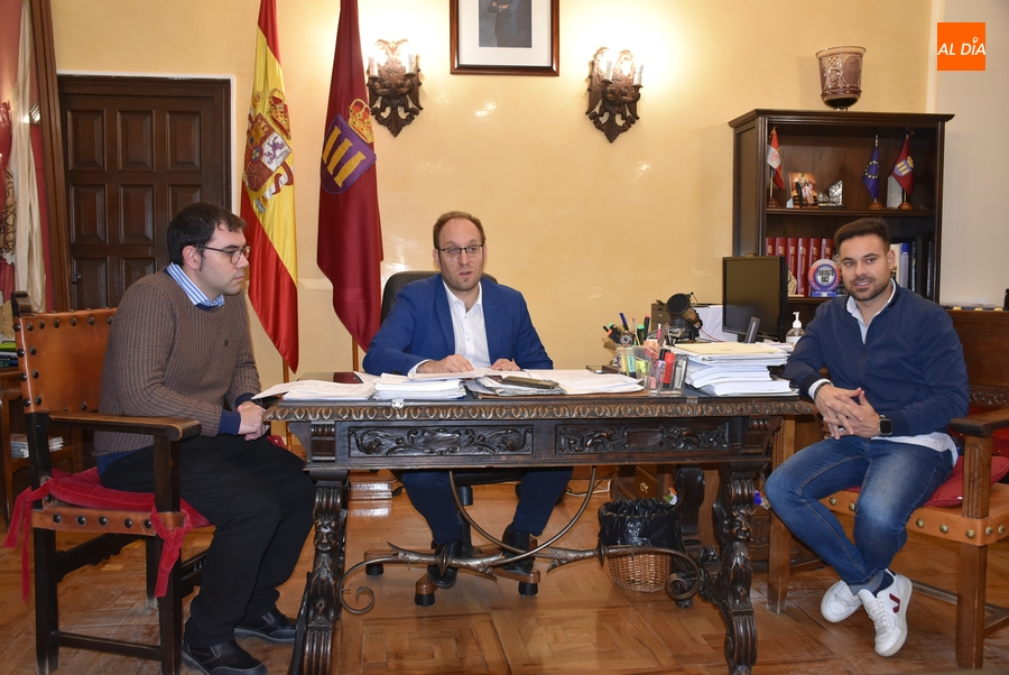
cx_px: 504
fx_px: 926
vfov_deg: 40.1
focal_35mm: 33
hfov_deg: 57.2
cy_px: 338
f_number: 4
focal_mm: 22
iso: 800
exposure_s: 1/60
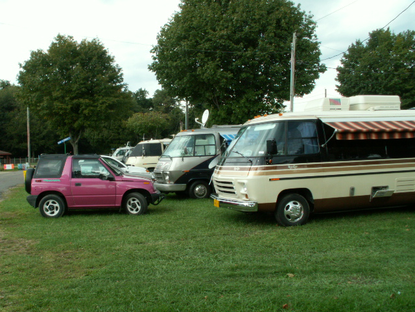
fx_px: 420
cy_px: 156
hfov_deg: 52.6
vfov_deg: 40.7
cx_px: 208
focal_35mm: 35
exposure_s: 1/50
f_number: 8
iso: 50
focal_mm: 5.86
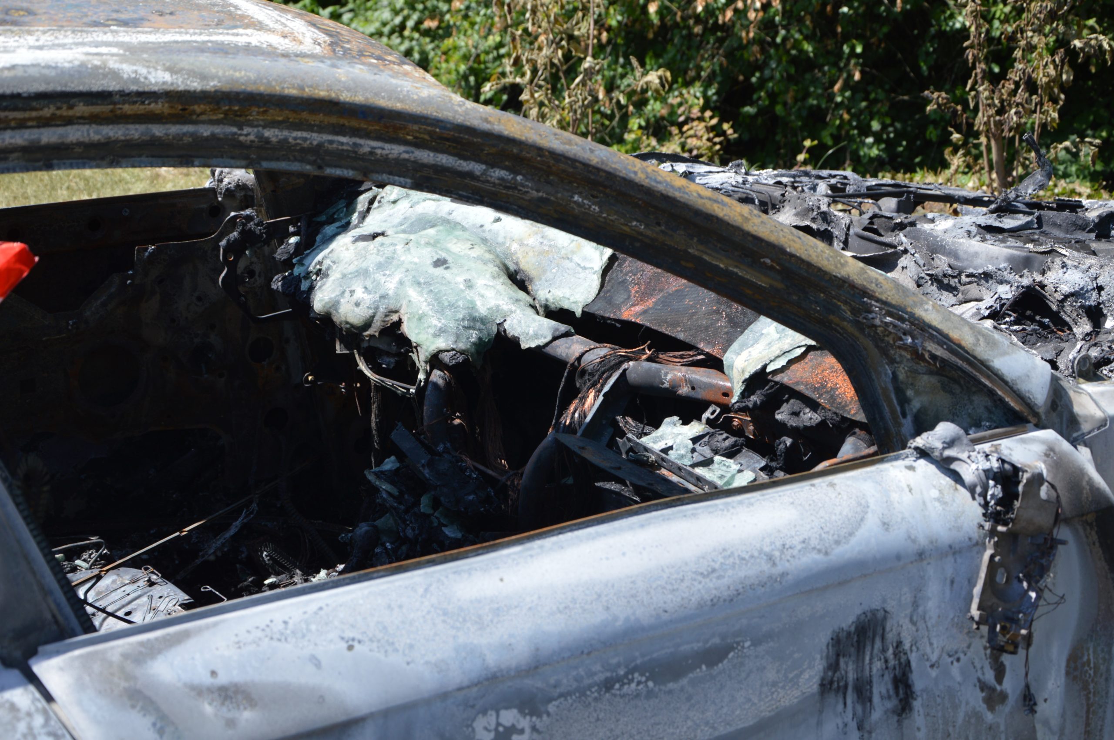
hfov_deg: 29.9
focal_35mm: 68
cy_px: 370
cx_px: 557
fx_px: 2087
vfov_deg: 20.1
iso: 100
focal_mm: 45
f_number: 7.1
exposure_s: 1/200
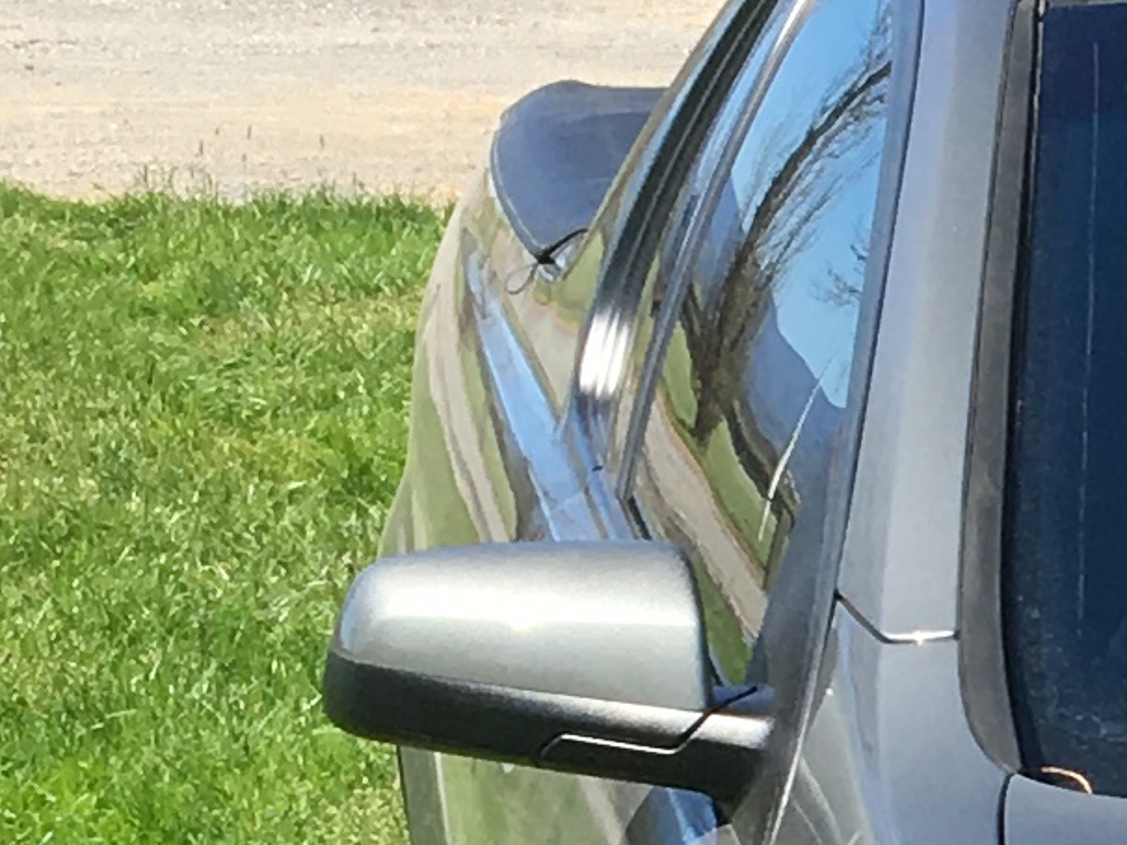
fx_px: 6281
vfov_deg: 7.5
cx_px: 2293
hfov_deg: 9.5
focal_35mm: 193
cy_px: 1428
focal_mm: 4.15
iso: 25
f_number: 2.2
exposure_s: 1/836
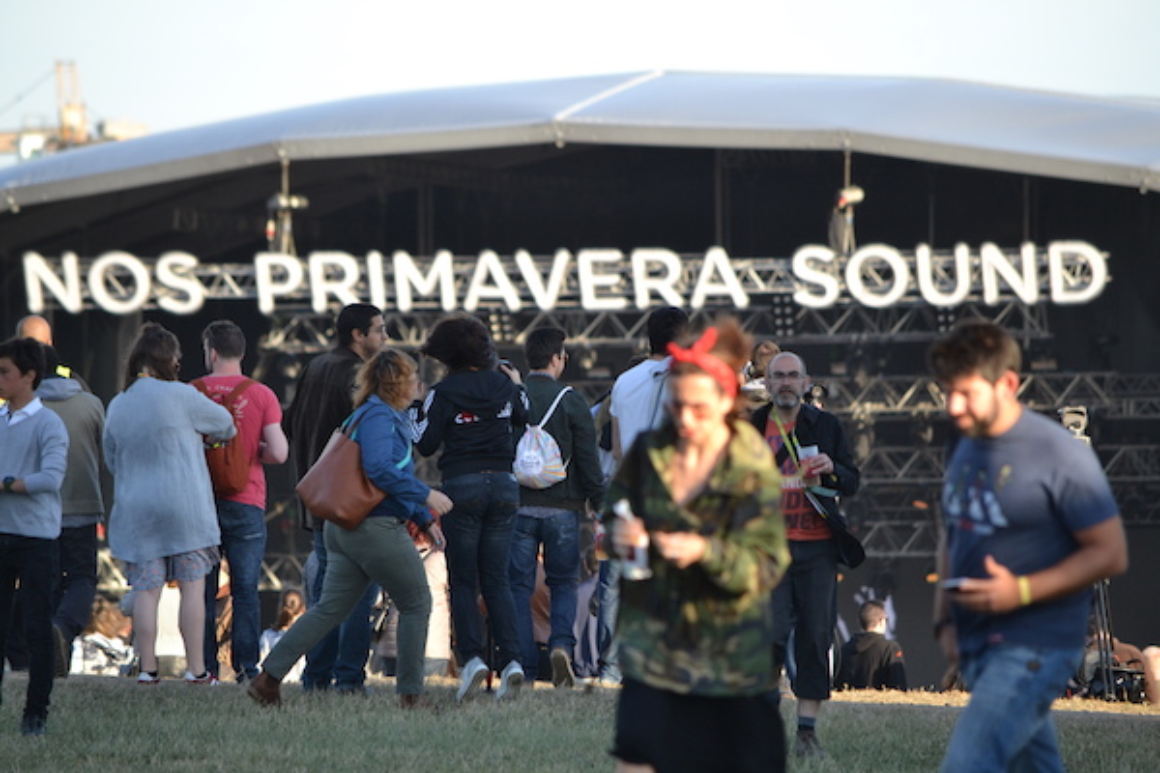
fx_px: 11599
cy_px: 386
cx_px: 580
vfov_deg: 3.8
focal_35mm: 360
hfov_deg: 5.7
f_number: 5.3
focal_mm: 240
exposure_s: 1/500
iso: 500
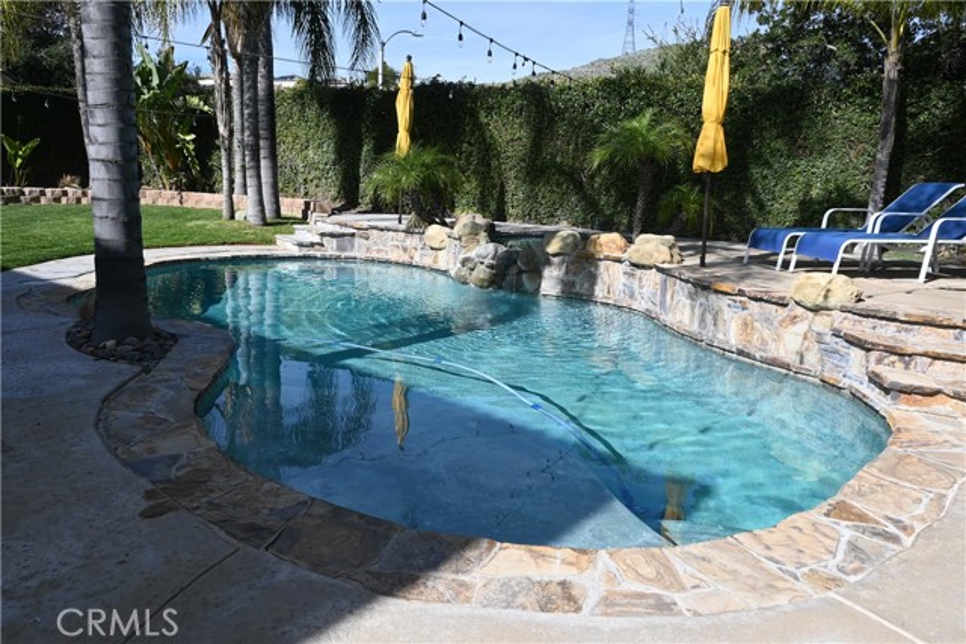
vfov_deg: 46.8
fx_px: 745
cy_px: 322
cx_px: 483
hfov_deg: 65.9
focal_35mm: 28
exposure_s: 1/400
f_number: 7.1
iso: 100
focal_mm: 18.5
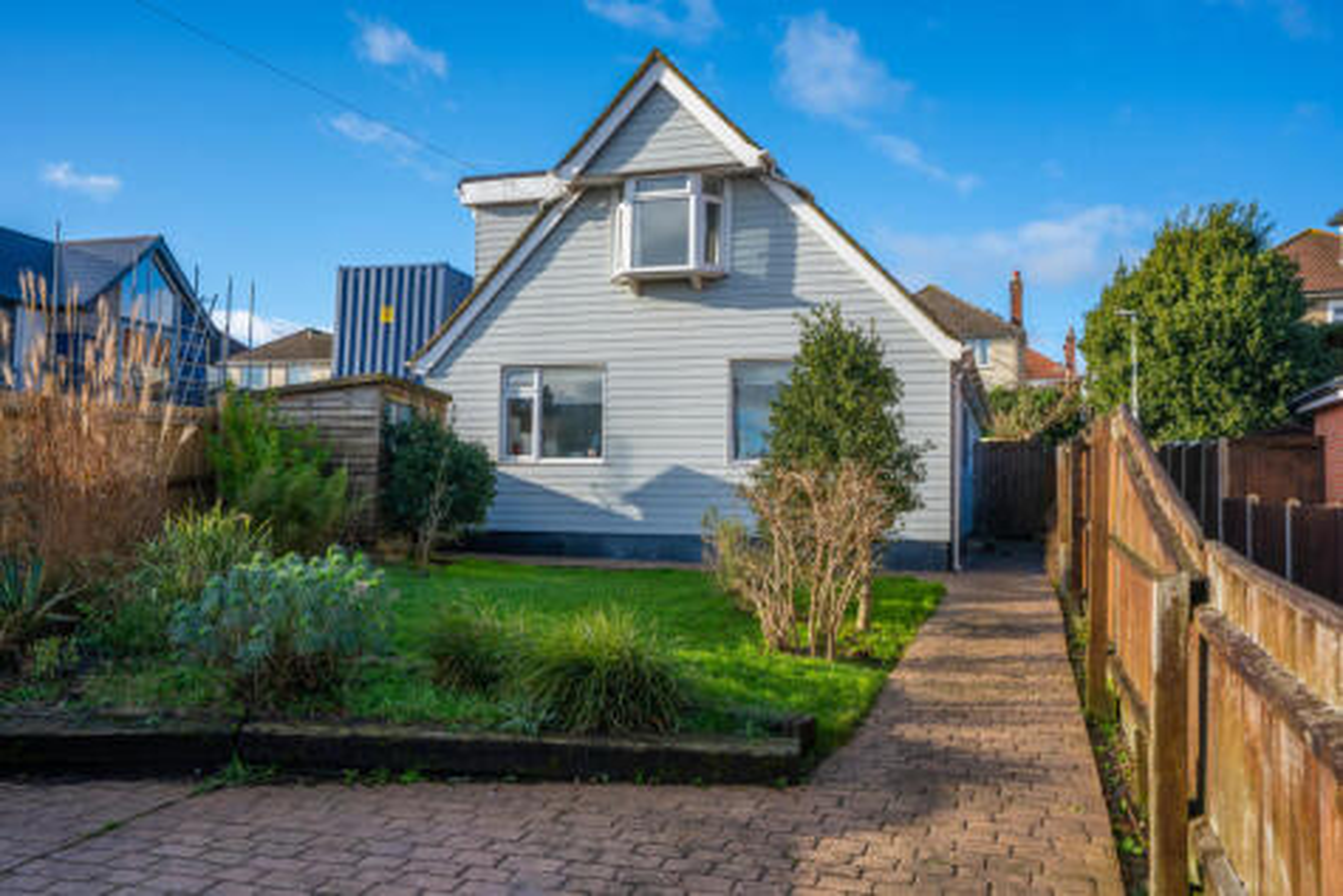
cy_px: 448
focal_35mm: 29
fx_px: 1082
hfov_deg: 63.6
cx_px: 672
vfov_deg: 45.0
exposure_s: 1/200
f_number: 11
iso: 400
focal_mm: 29
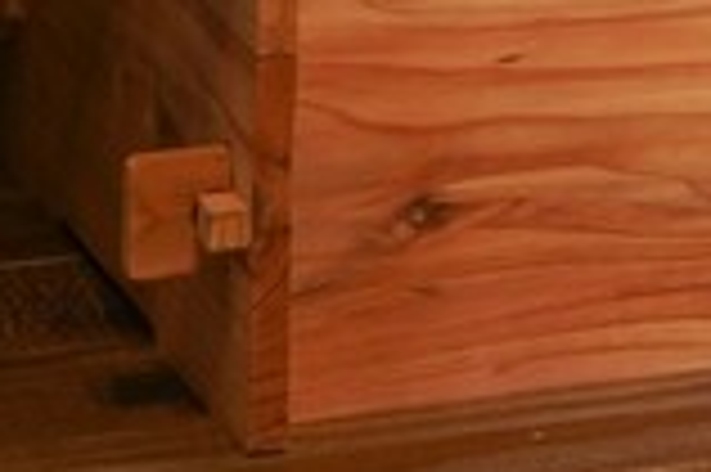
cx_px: 1620
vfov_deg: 5.5
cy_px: -751
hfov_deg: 8.1
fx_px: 4676
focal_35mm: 237
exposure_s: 1/50
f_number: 2.8
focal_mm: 44
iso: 640
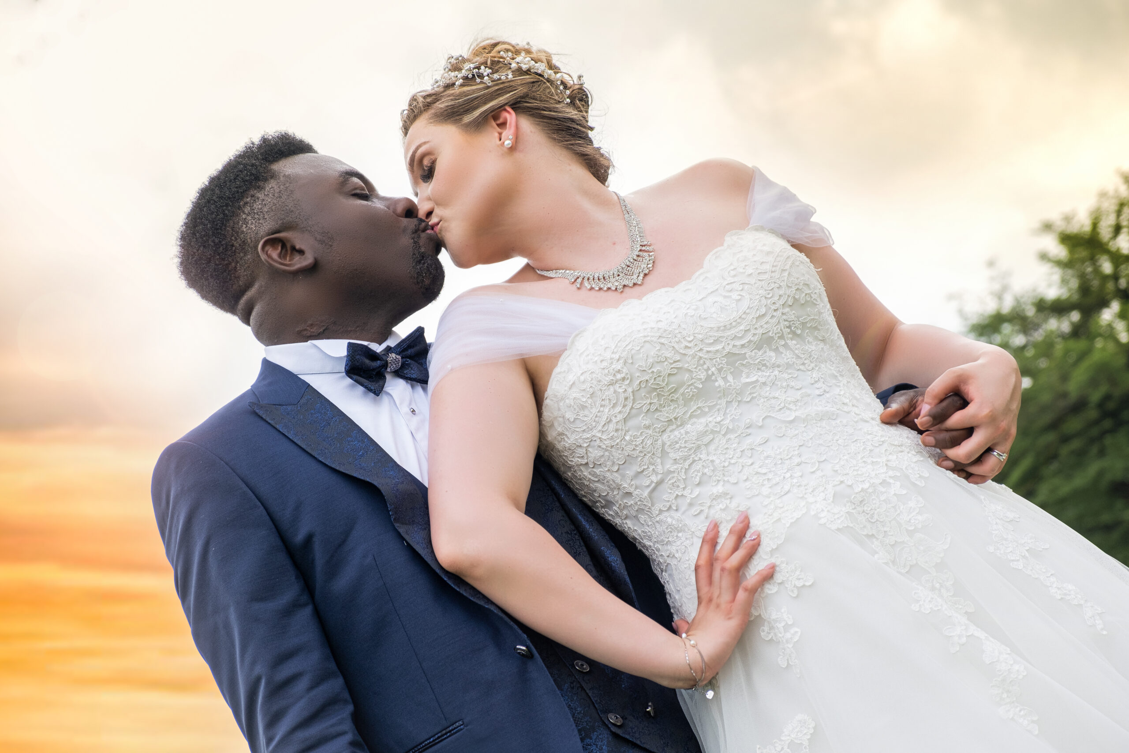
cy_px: 376
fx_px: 2603
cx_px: 564
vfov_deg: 16.5
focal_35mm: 83
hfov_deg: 24.5
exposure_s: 1/1000
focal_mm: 55
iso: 320
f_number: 4
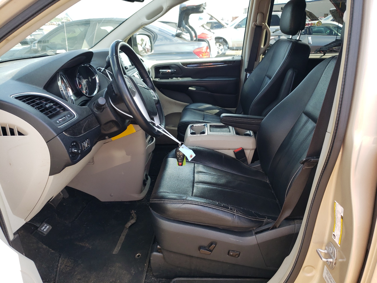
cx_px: 188
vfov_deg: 53.1
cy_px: 142
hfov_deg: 67.3
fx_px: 283
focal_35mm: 26
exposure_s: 1/286
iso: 50
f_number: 1.5
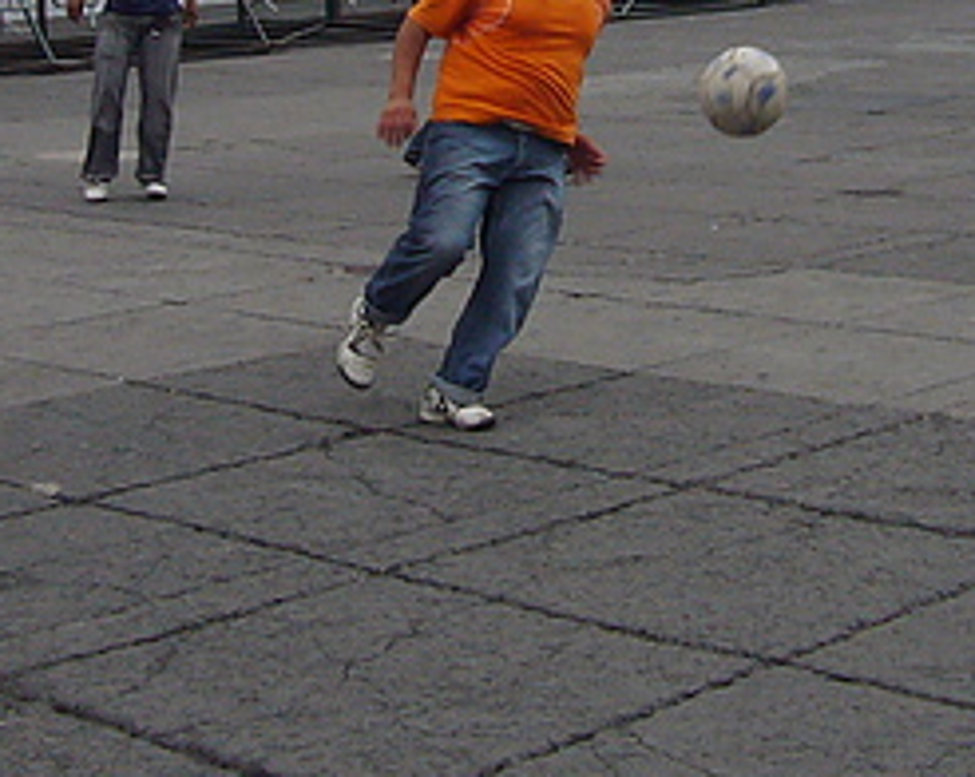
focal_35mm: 93
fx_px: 2679
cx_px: 658
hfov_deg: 20.5
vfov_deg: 16.2
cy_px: 4
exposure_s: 1/200
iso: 80
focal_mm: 4.6
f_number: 5.6
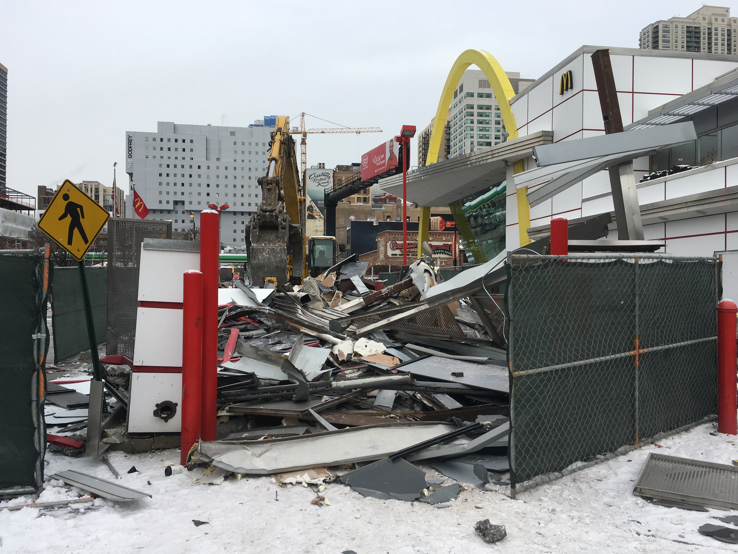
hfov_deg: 61.7
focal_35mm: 29
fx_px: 618
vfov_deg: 48.2
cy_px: 277
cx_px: 369
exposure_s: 1/905
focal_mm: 4.15
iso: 25
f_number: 2.2
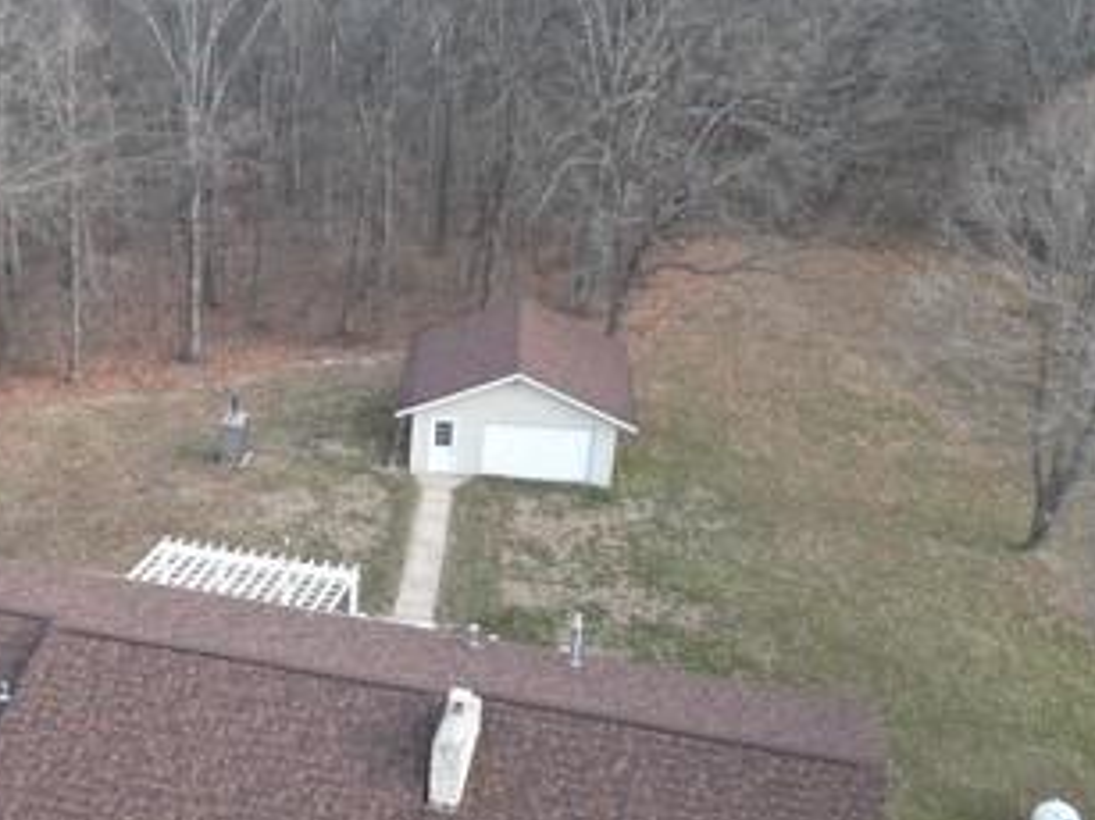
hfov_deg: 36.9
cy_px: 560
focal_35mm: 50
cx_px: 228
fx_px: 1581
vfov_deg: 28.9
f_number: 1.7
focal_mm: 6.72
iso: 100
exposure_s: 1/250
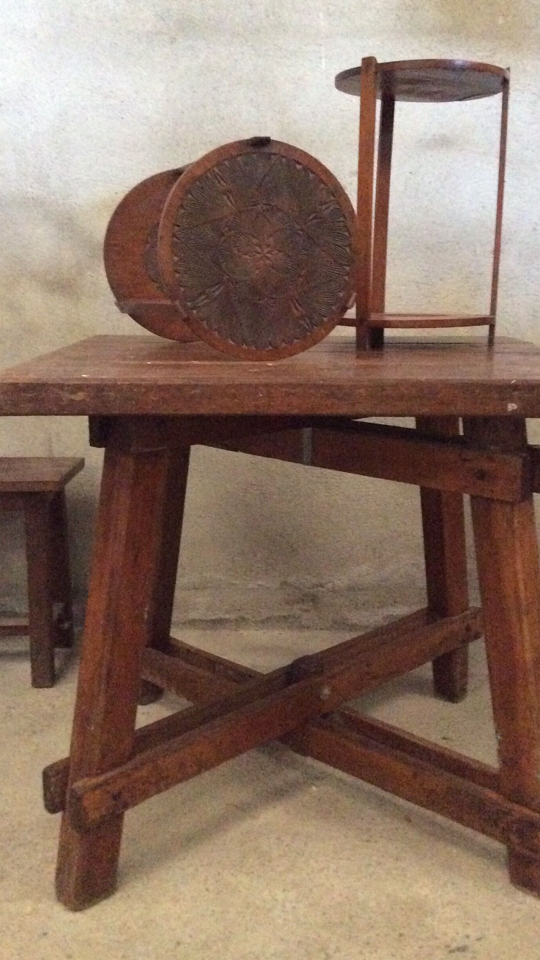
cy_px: 472
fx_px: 942
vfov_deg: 54.0
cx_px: 292
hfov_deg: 32.0
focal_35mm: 37
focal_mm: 3.3
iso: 640
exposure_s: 1/17
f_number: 2.4
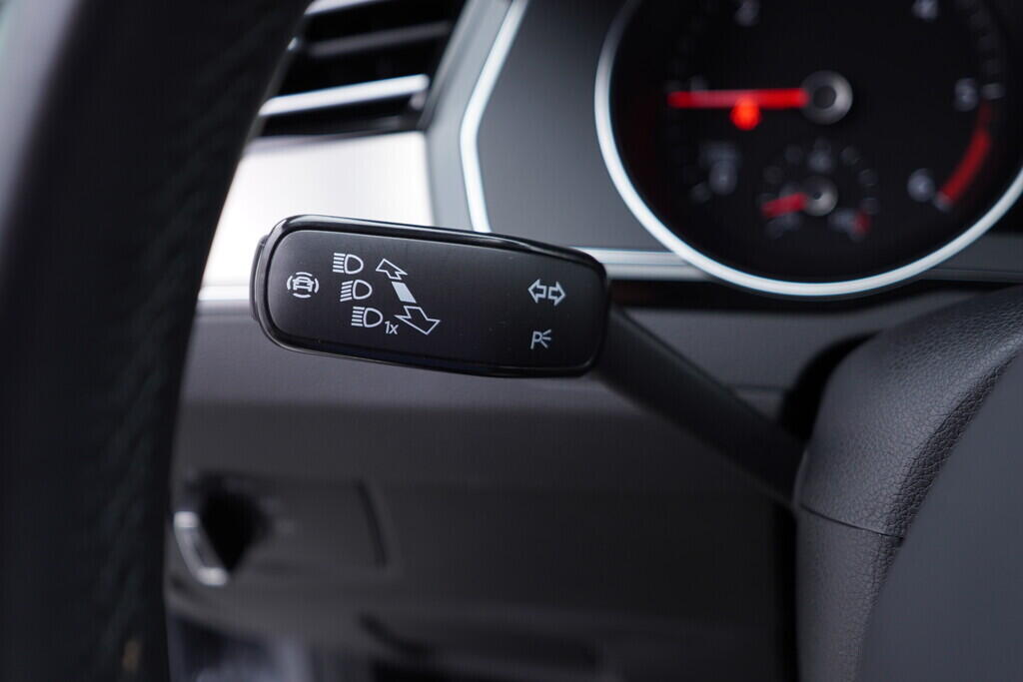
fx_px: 1023
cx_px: 512
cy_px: 341
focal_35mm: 36
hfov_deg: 53.1
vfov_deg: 36.9
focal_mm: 24
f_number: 2.8
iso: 160
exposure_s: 1/40
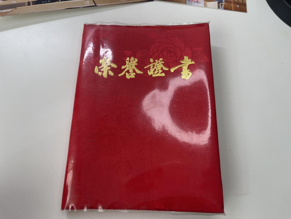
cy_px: 110
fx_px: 210
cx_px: 146
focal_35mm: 25
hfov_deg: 69.4
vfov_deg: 54.9
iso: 32
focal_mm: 5.1
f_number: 1.6
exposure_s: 1/205
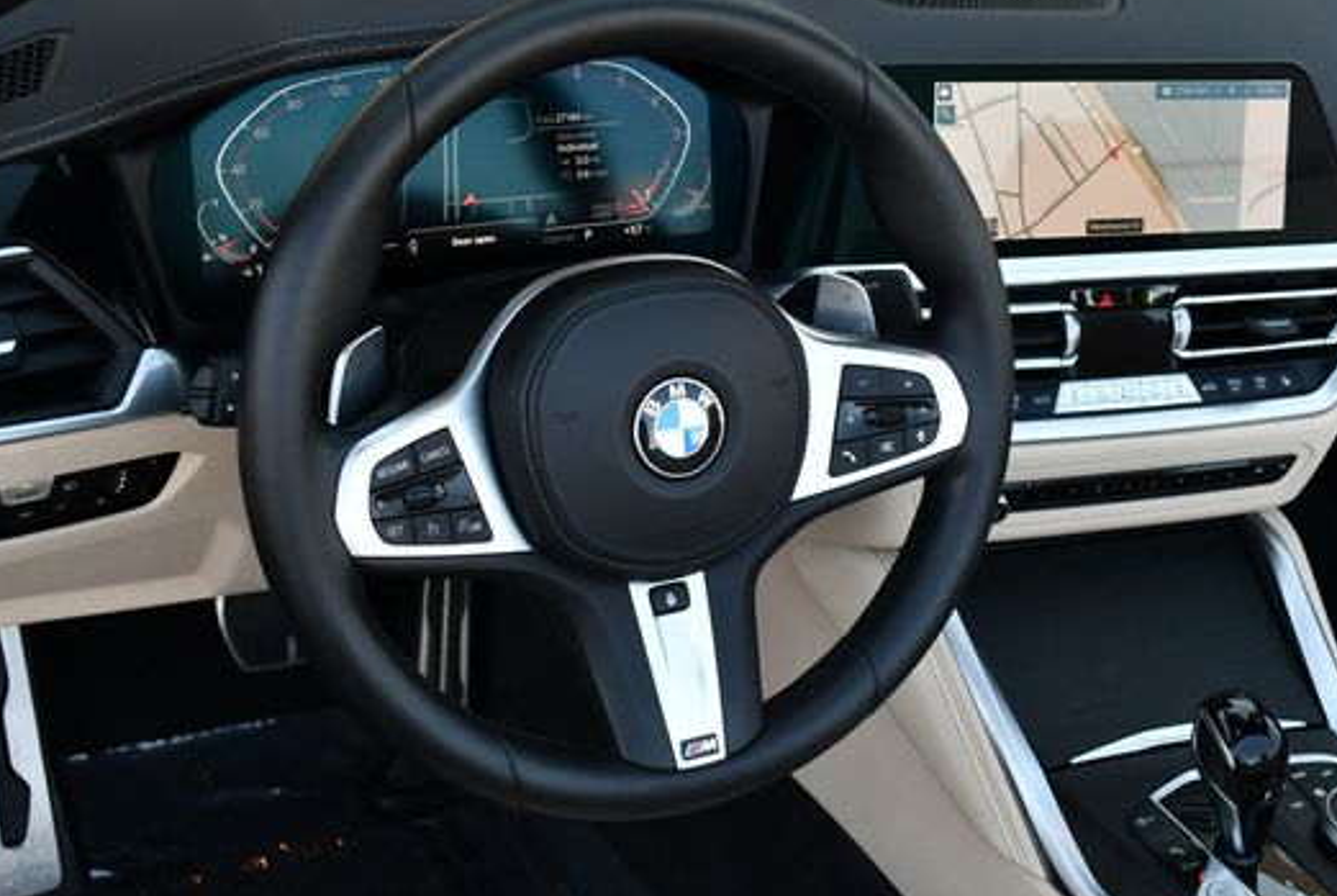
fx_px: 2008
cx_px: 752
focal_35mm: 54
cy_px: 385
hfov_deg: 36.8
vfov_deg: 25.1
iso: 400
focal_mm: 22
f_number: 4.5
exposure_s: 1/250
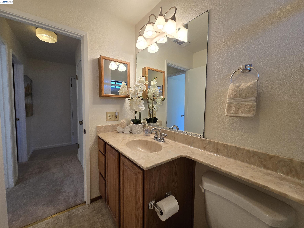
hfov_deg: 106.2
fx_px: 114
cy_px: 114
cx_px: 152
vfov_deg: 89.9
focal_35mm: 13
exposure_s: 1/120
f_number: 2.2
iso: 80
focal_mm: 2.2
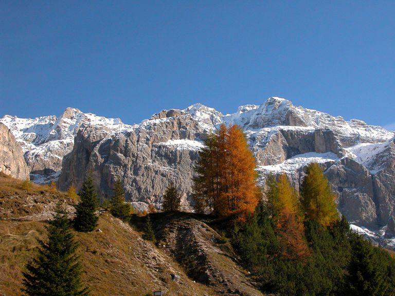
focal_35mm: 46
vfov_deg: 31.5
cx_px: 198
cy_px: 148
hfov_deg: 41.2
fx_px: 525
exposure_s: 1/575
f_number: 7.5
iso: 200
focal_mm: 11.6
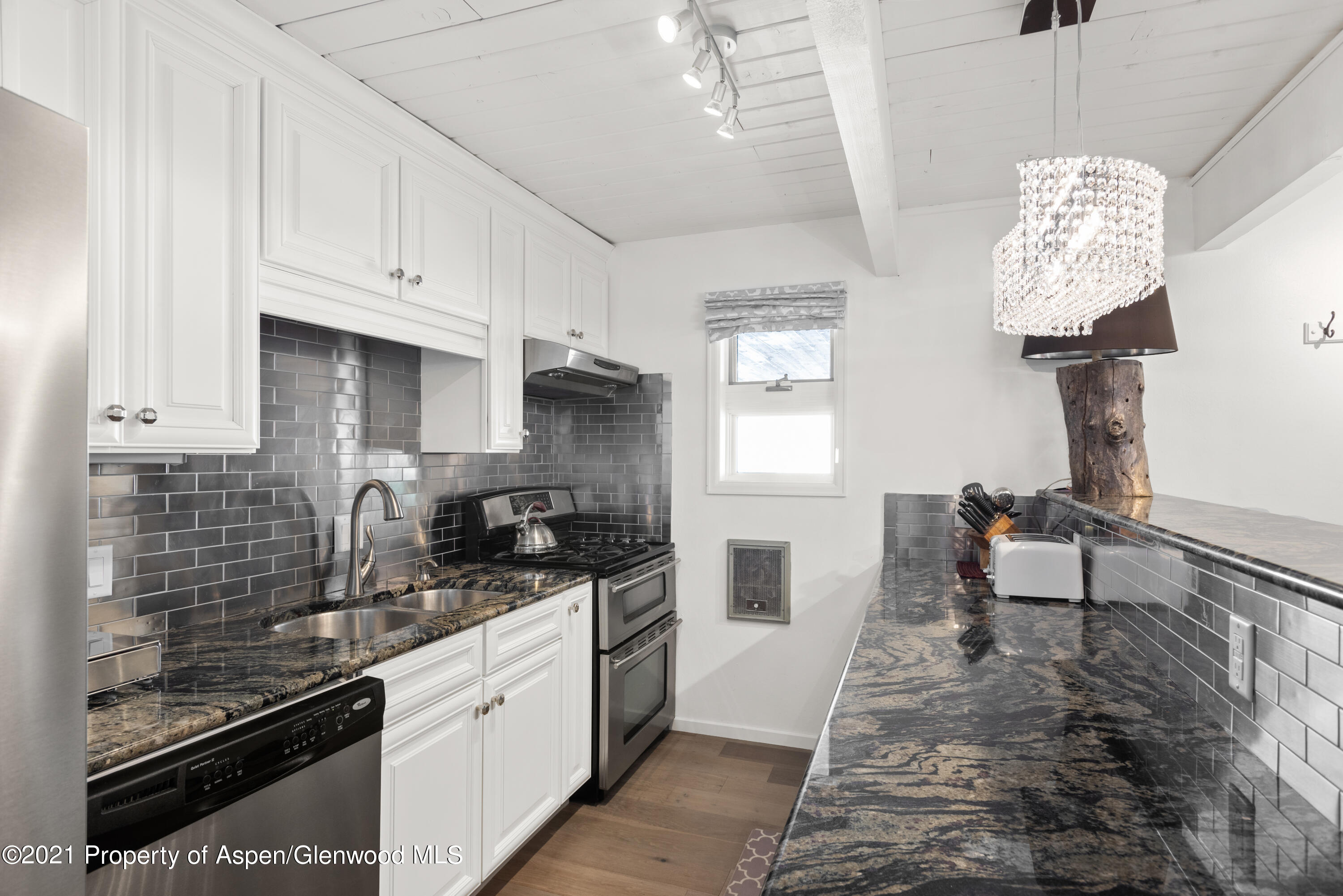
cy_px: 448
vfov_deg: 64.6
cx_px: 672
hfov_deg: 86.9
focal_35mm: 19
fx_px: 709
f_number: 7.1
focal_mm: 19
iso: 400
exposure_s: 1/6
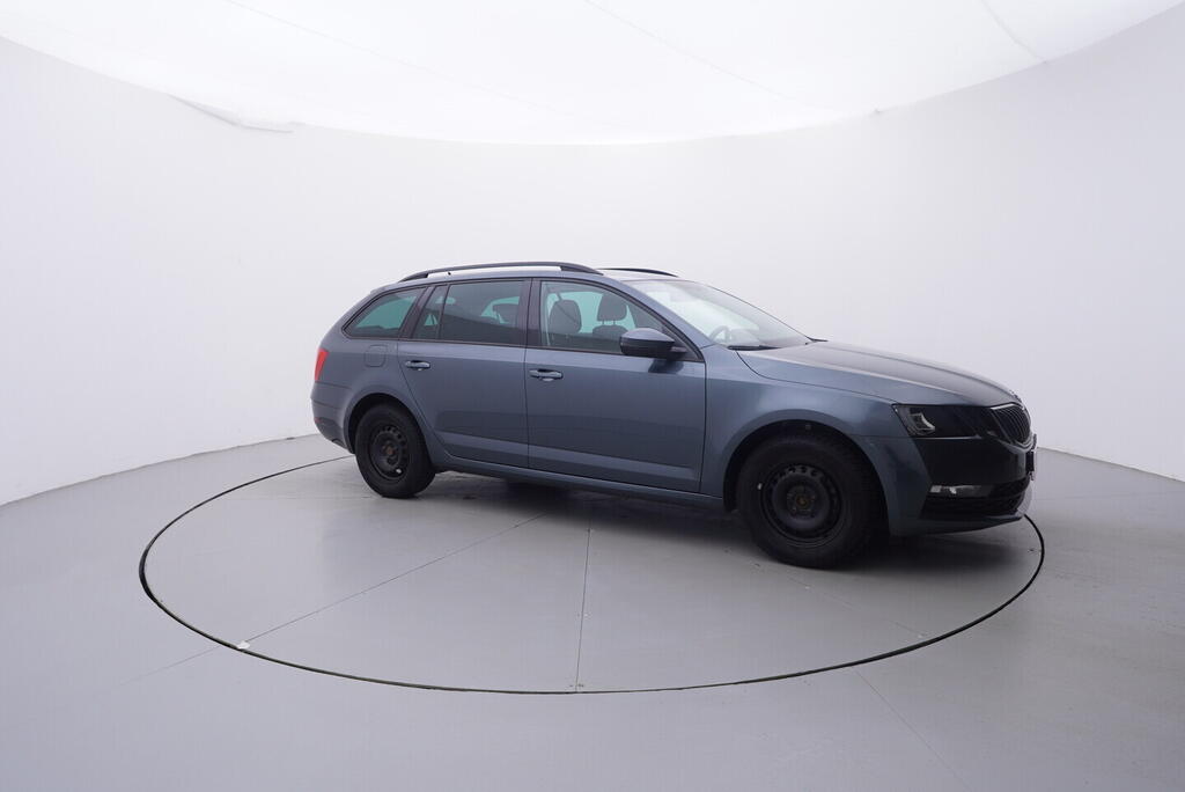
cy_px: 396
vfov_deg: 56.2
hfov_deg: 77.3
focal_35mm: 22
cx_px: 592
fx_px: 741
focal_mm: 15
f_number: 5
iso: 200
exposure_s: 1/80
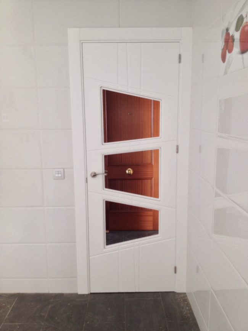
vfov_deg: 52.6
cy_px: 166
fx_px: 334
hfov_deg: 40.7
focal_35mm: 35
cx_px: 124
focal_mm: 4.28
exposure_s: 1/20
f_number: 2.4
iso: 125
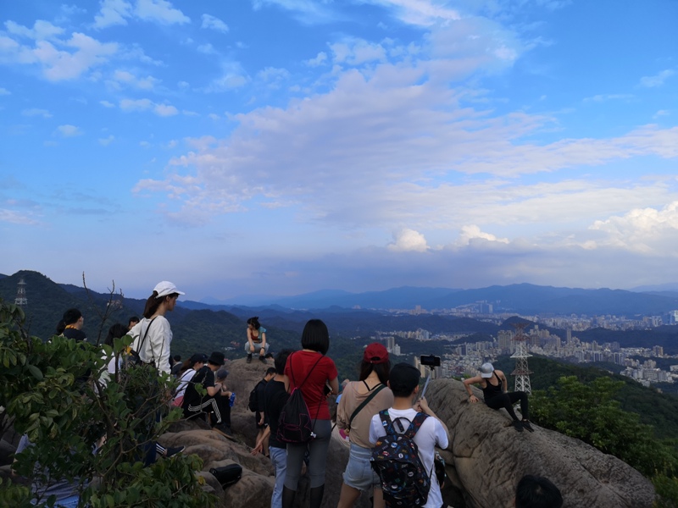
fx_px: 529
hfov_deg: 65.3
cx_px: 339
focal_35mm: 27
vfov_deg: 51.4
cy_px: 254
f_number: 1.8
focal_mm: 3.95
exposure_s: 1/1217
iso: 50
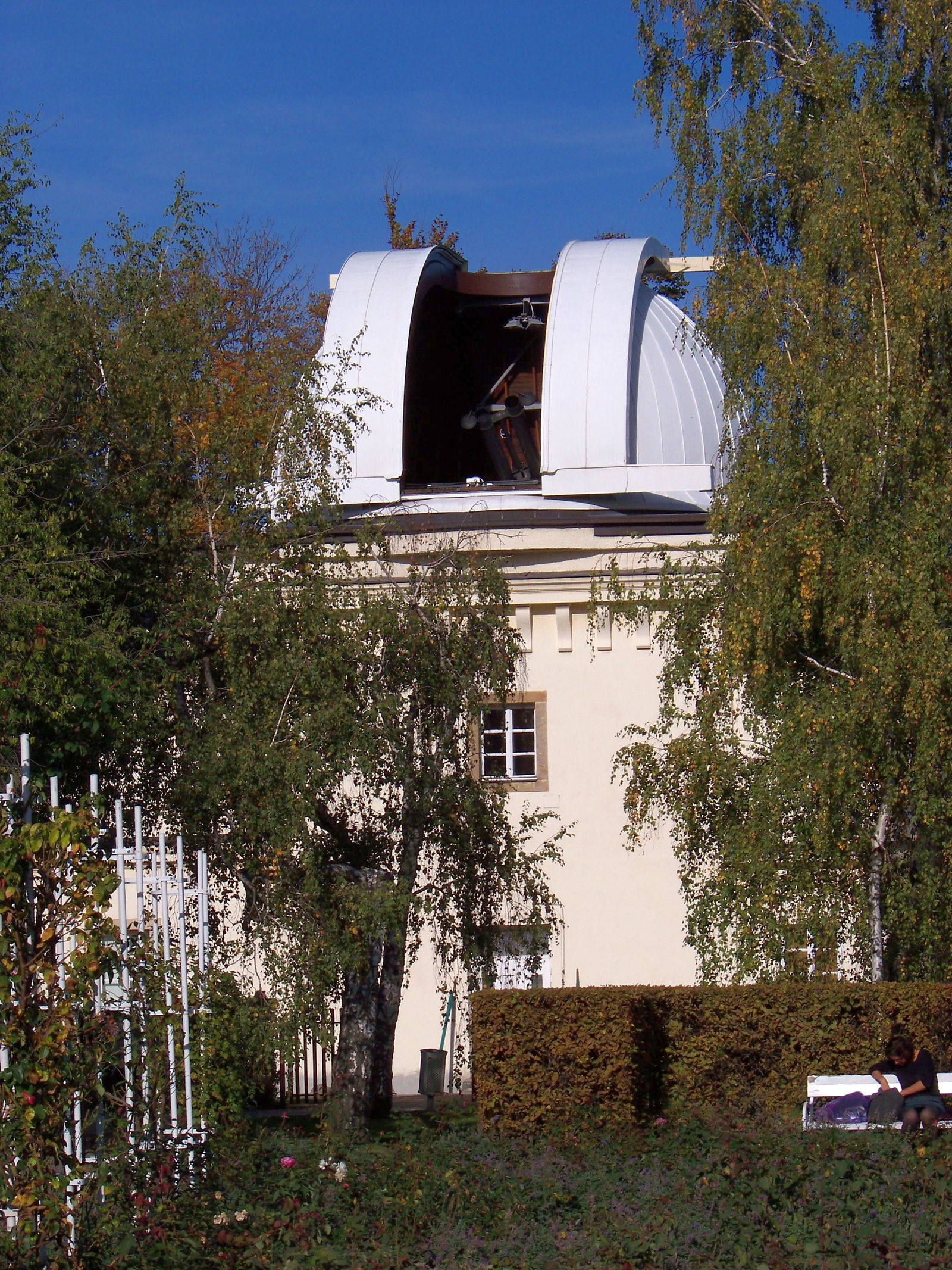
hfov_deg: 12.8
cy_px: 635
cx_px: 476
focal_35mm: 116
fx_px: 4253
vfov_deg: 17.0
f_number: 4.5
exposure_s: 1/1000
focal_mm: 19.3
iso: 64
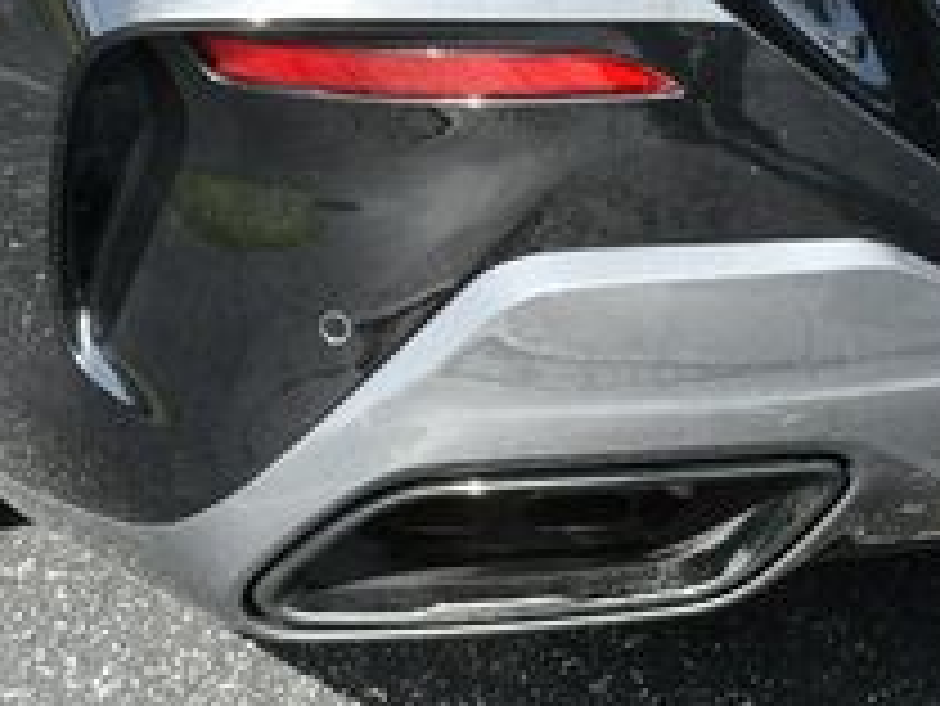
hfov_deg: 12.0
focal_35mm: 159
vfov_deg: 9.2
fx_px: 4320
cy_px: -229
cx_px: 1291
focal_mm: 27
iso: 200
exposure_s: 1/250
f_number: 7.1
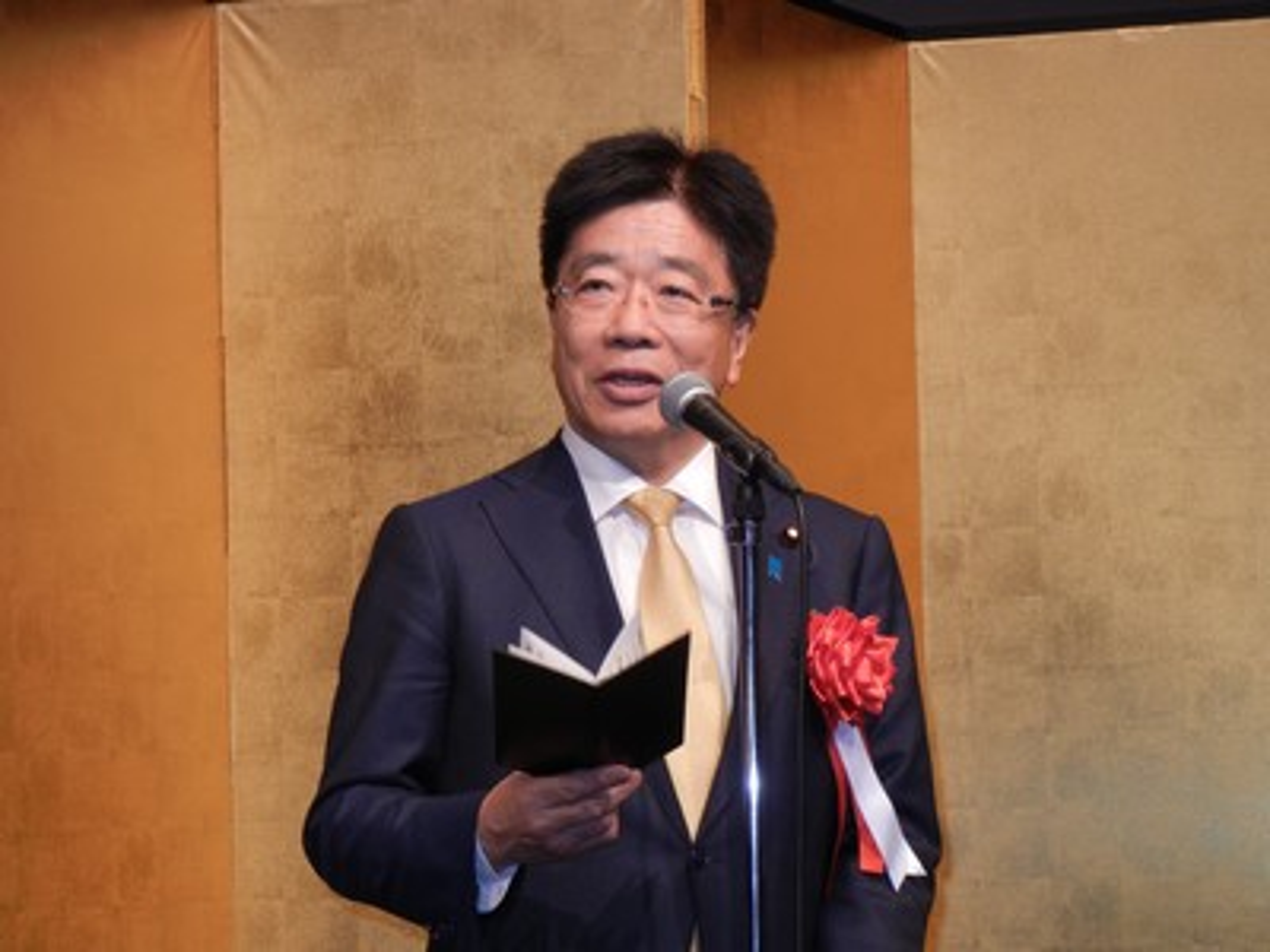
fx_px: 3742
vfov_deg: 14.5
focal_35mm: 102
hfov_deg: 19.3
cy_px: 476
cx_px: 635
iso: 202
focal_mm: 18.3
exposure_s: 1/30
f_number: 4.5
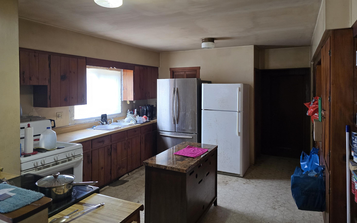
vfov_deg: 49.1
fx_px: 243
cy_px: 95
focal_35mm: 25
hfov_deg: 72.5
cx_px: 182
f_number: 1.7
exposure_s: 1/120
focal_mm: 6.3
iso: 400
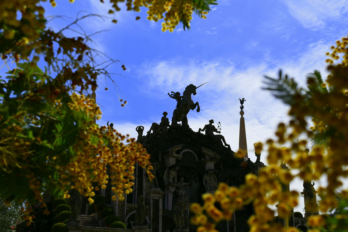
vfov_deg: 25.8
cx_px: 174
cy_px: 116
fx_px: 507
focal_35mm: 52
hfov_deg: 37.9
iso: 125
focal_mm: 35
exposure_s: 1/640
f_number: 13
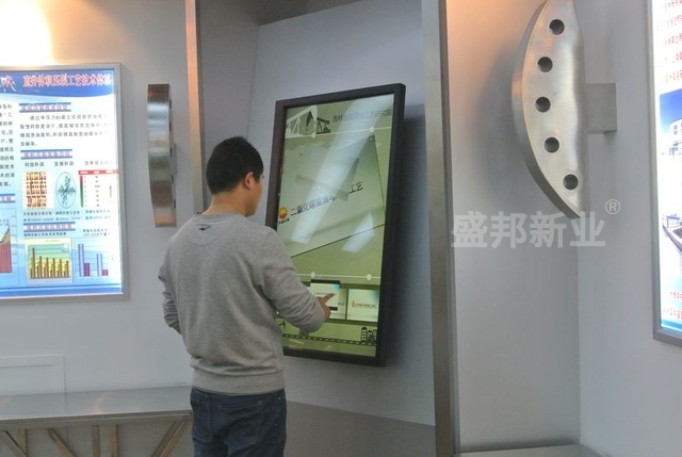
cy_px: 228
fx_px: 797
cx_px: 341
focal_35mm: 42
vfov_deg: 32.0
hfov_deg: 46.3
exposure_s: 1/60
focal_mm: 15.7
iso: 1600
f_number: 4.2
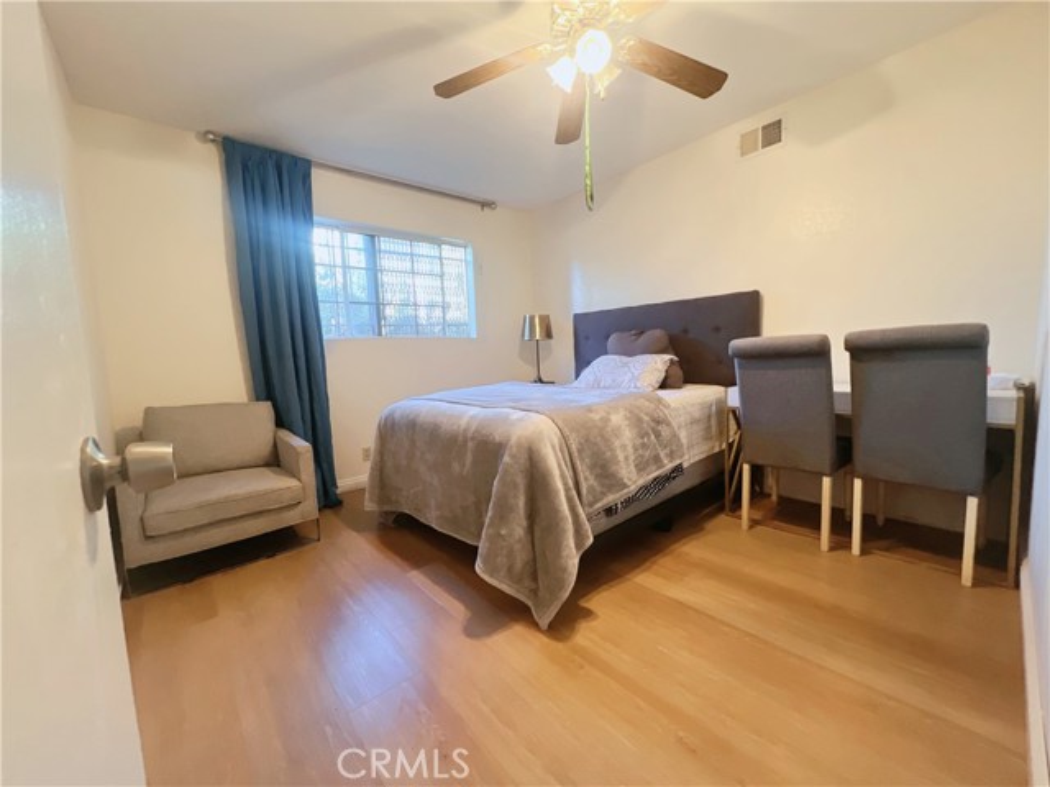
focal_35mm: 13
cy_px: 394
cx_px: 525
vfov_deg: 89.9
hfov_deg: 106.2
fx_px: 394
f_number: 1.8
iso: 640
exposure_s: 1/60
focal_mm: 1.57
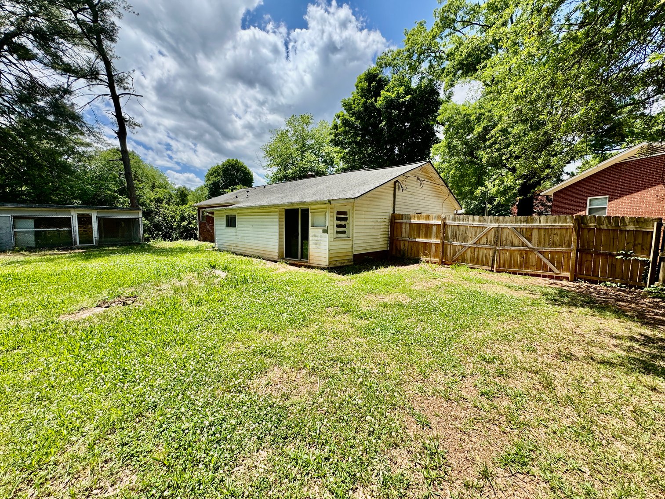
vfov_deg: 85.7
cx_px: 332
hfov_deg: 102.1
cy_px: 250
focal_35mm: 14
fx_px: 269
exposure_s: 1/1034
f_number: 2.2
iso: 50
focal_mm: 2.22
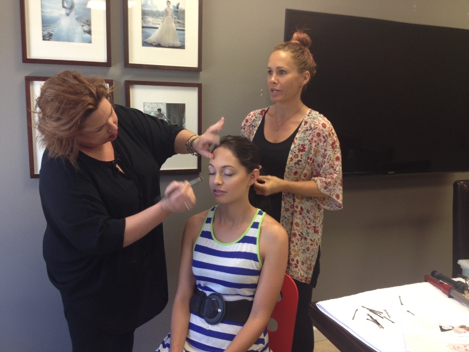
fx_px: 474
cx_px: 234
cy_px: 176
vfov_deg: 40.7
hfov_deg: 52.6
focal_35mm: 35
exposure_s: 1/20
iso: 50
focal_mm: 4.28
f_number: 2.4
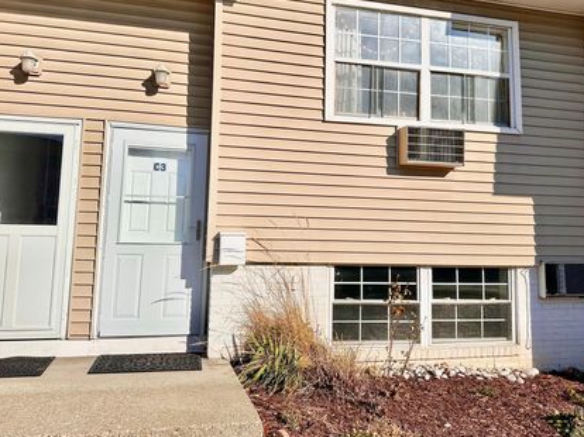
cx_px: 300
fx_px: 489
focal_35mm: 29
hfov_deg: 61.7
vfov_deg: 48.0
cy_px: 188
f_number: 1.78
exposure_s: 1/13699
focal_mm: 6.86
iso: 80
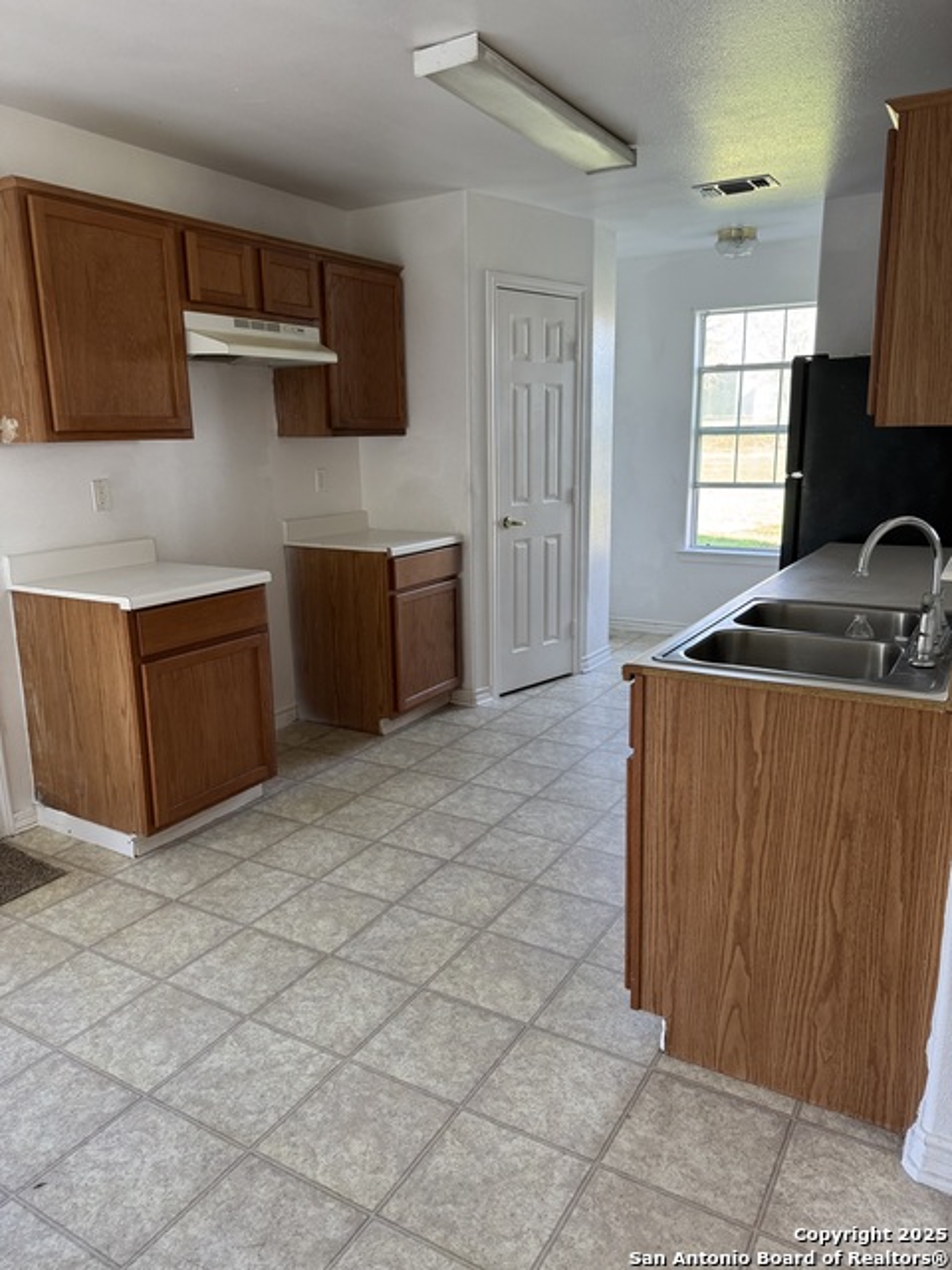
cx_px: 476
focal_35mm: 24
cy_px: 635
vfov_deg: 71.6
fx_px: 880
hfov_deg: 56.8
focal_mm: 6.76
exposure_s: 1/121
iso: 200
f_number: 1.78
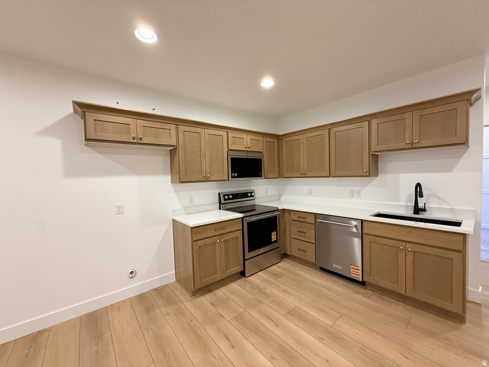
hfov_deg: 102.1
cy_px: 184
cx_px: 244
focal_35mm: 14
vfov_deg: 85.7
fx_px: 198
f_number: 2.2
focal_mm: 2.22
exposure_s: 1/60
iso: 250
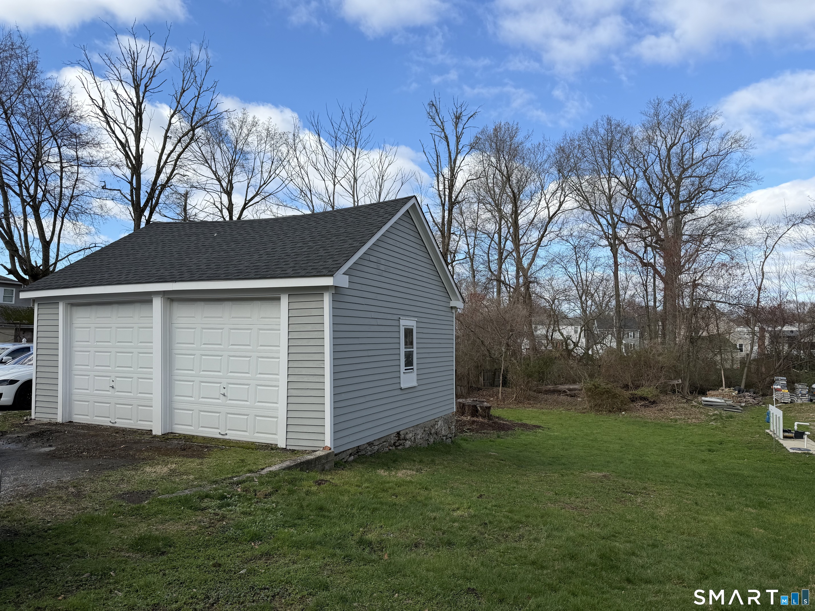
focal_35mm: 24
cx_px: 408
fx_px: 565
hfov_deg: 71.6
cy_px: 306
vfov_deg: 56.8
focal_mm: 6.76
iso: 80
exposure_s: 1/2703
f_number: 1.78
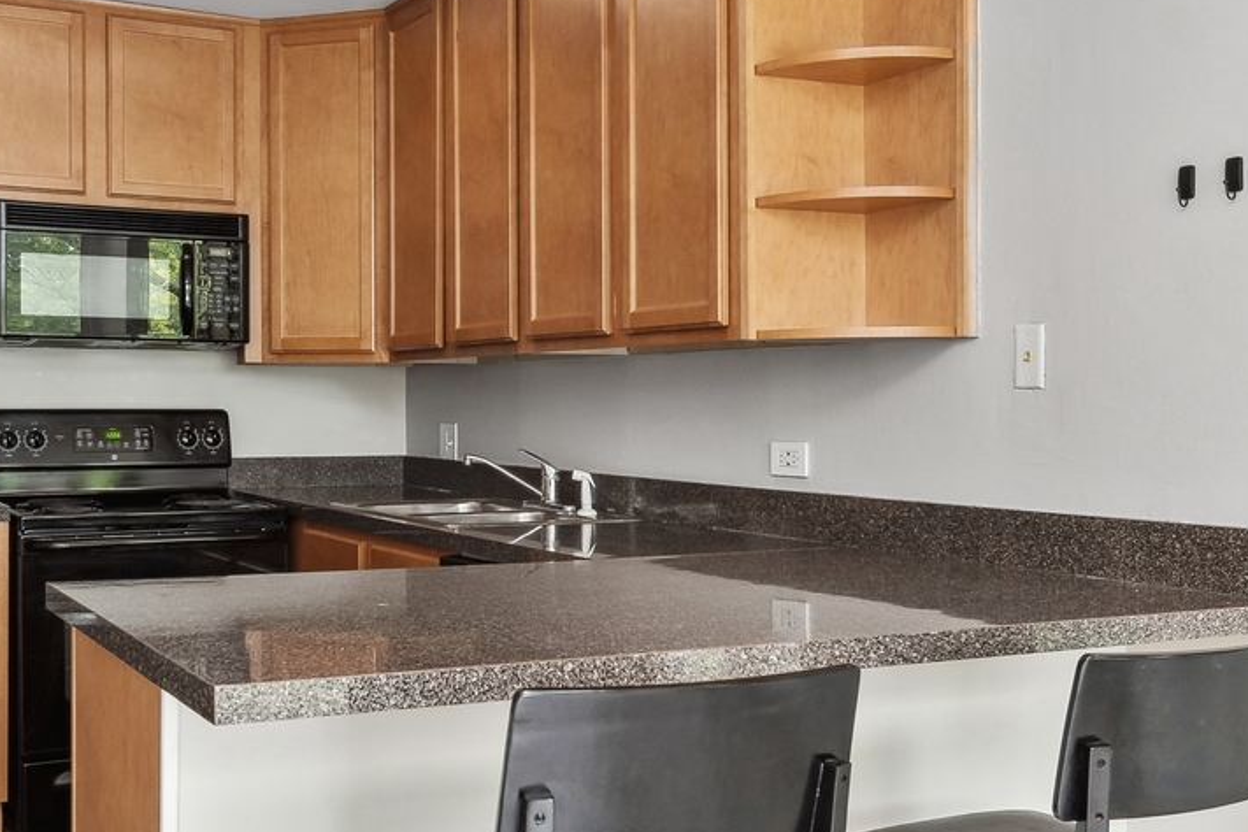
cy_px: 416
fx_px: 1421
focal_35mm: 41
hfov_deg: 47.1
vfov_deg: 32.6
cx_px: 502
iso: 320
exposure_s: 1/8
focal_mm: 12
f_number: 8
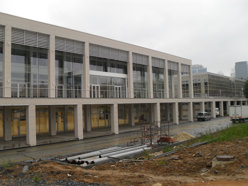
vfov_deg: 40.7
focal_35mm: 35
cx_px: 124
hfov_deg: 52.6
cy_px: 93
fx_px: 251
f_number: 2.8
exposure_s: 1/60
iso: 100
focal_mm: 6.2
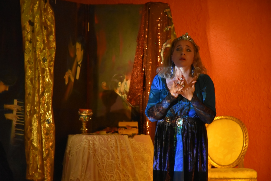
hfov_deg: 9.8
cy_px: 90
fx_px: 1581
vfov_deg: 6.5
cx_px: 136
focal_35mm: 210
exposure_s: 1/60
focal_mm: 140
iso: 3200
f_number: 5.6
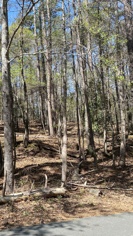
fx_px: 238
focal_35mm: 38
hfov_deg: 29.0
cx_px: -2
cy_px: 118
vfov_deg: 52.8
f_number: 1.8
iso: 32
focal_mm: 4.25
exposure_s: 1/747
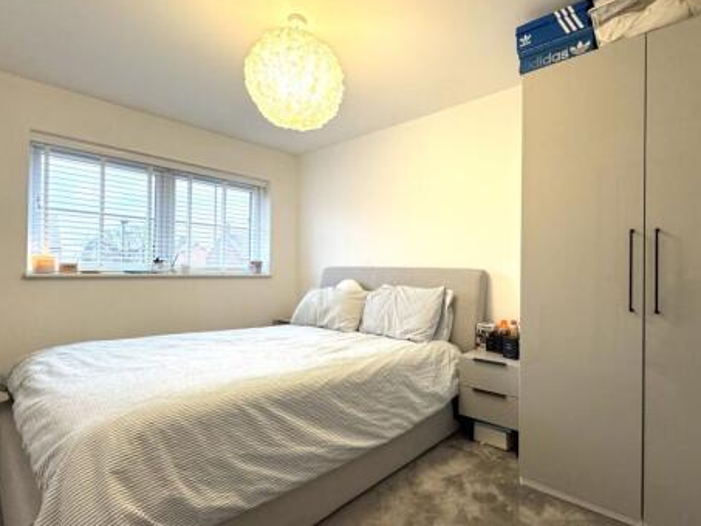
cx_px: 397
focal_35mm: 18
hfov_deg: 87.3
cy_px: 270
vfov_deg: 71.6
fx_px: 365
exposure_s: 1/50
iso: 200
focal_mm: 2.22
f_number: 2.2
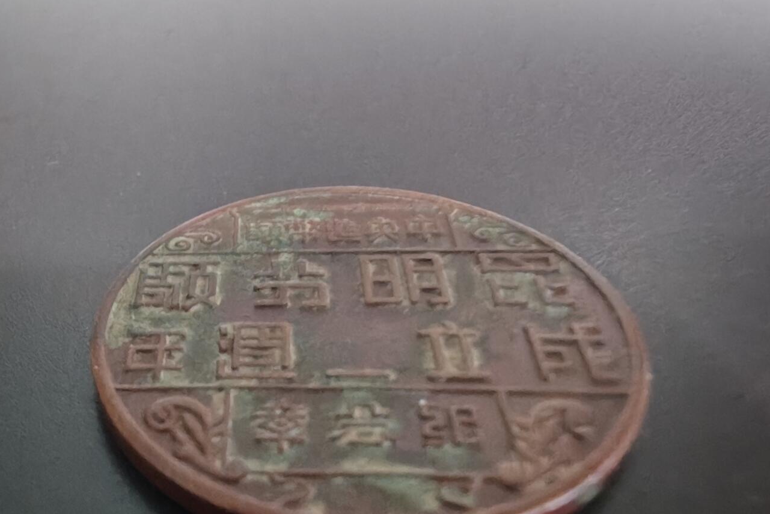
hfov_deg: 86.9
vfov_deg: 59.5
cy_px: 410
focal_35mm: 19
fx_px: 406
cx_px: 392
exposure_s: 1/50
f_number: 2.2
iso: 320
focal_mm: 2.39
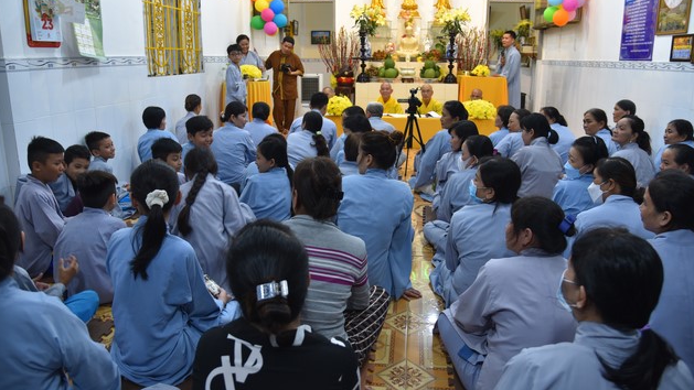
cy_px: 154
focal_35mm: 26
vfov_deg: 44.2
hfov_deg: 71.9
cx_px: 355
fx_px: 479
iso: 560
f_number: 4
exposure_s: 1/60
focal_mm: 24
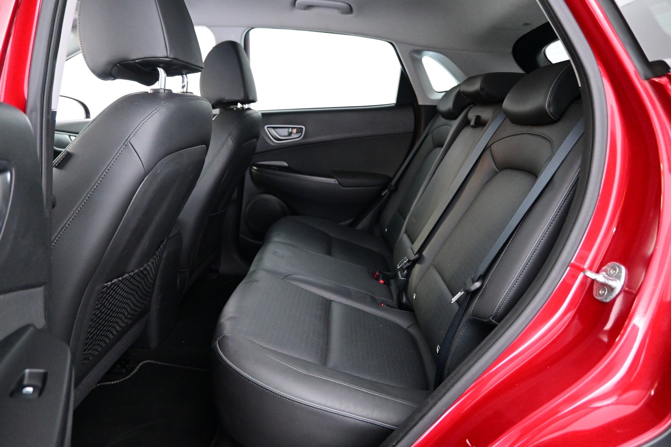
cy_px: 224
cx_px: 336
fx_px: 447
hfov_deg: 73.7
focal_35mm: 24
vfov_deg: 53.1
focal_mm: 16
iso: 5000
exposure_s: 1/25
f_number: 3.5
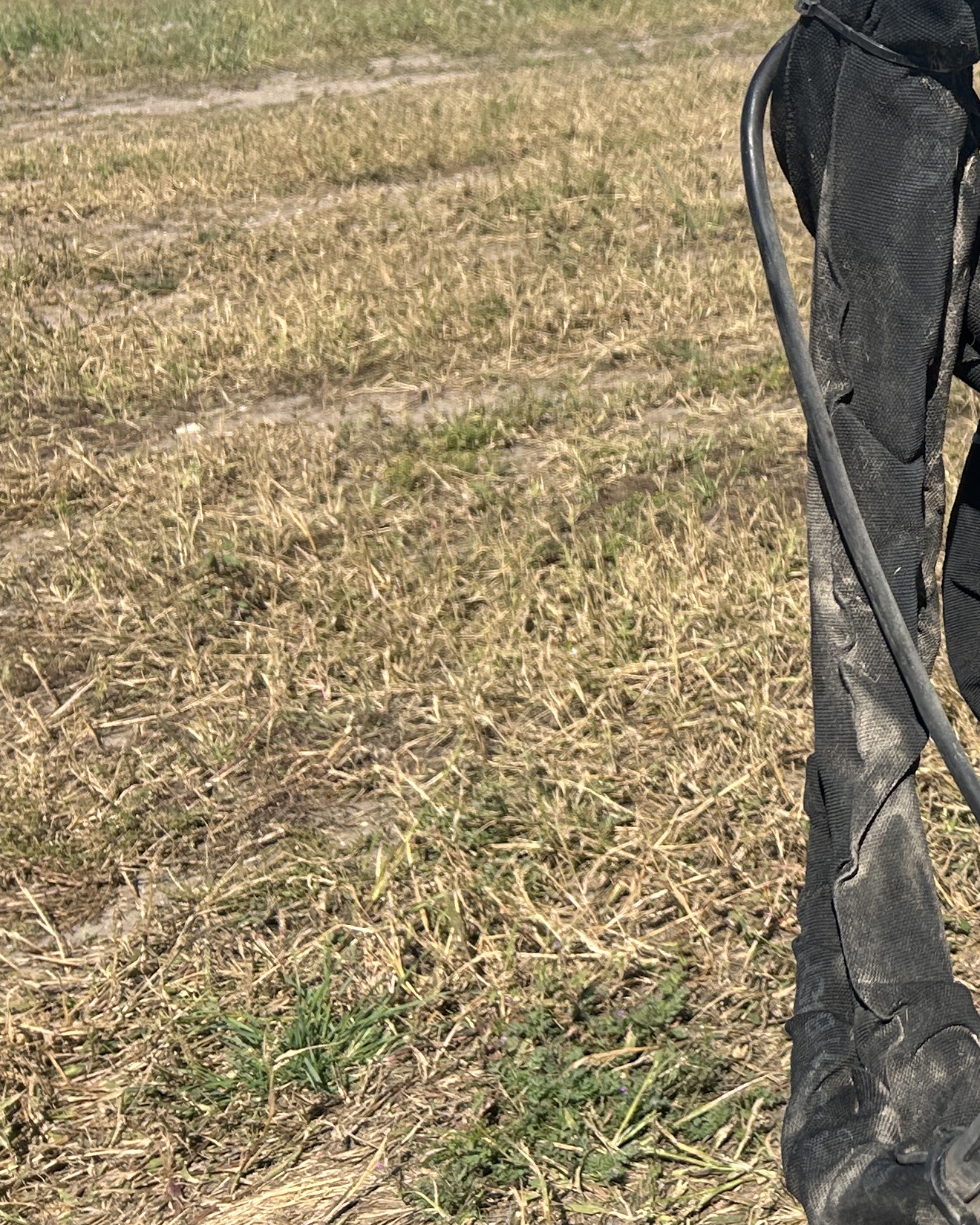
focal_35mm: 62
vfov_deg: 30.2
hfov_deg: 21.0
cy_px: 383
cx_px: 1459
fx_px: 2248
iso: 50
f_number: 1.5
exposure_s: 1/4115
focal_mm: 5.7
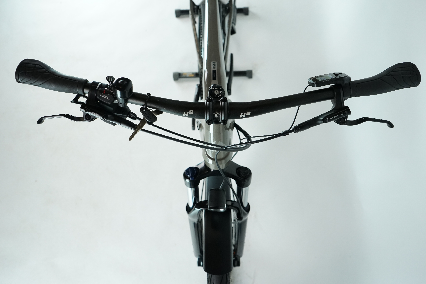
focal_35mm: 31
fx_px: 367
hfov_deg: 60.3
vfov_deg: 42.3
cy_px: 142
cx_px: 213
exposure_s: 1/200
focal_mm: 31
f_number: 5
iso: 2000
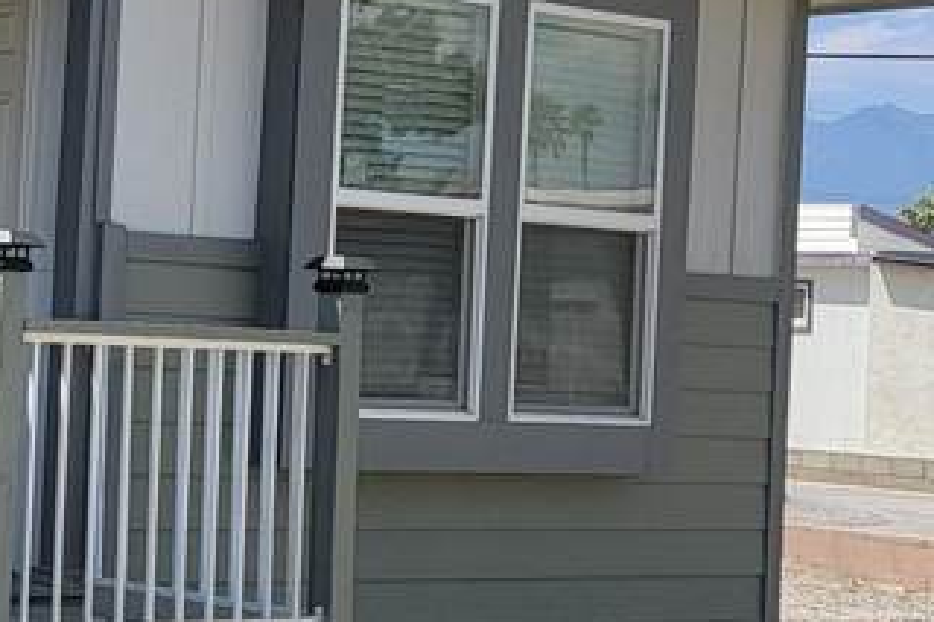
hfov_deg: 18.2
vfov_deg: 13.7
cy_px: 298
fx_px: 2593
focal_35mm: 100
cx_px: -458
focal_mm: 6.7
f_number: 1.8
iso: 16
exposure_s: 1/1195
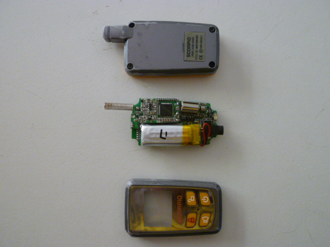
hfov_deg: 60.0
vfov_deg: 46.8
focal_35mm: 30
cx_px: 165
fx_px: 286
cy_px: 124
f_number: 3.4
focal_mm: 5.4
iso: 400
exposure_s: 1/8
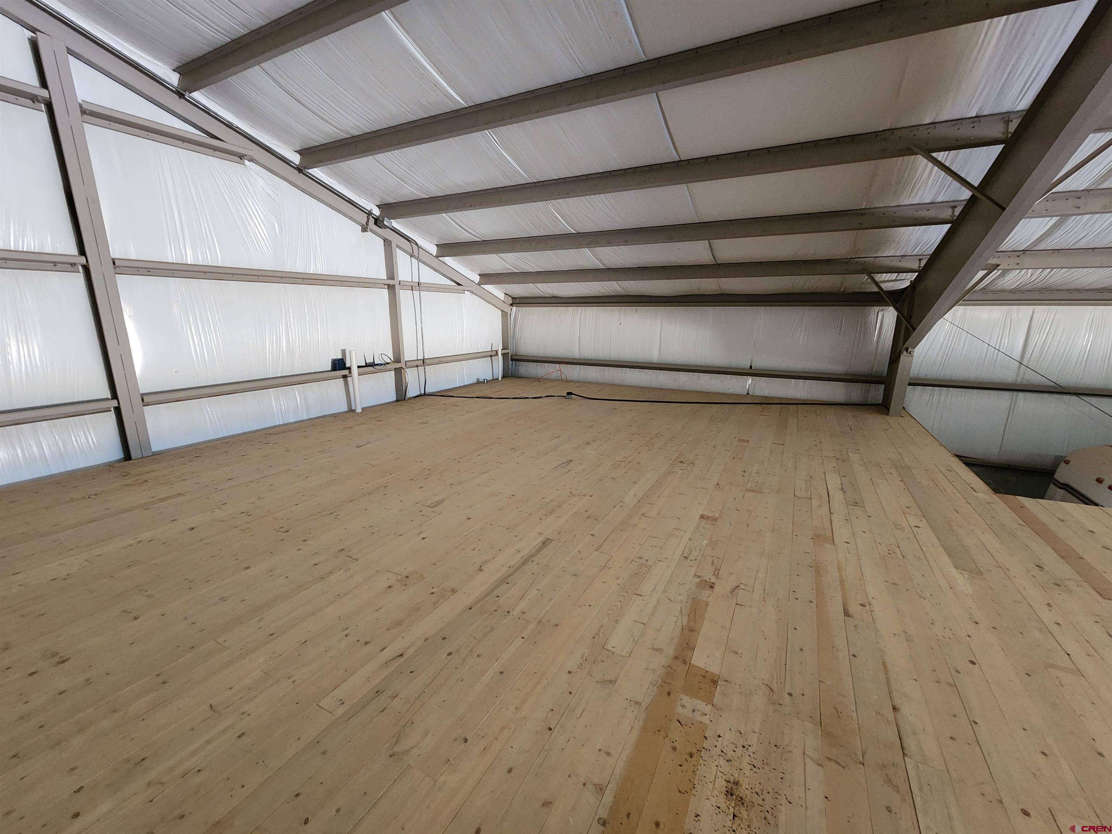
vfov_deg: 89.9
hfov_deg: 106.2
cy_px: 417
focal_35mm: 13
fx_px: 418
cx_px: 556
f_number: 2.2
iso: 640
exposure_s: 1/30
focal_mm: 2.2
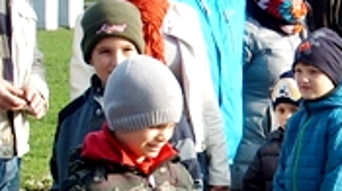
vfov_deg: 5.0
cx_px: 332
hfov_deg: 8.9
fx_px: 2192
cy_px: 159
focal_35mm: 242
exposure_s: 1/350
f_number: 3.3
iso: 50
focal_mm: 8.7
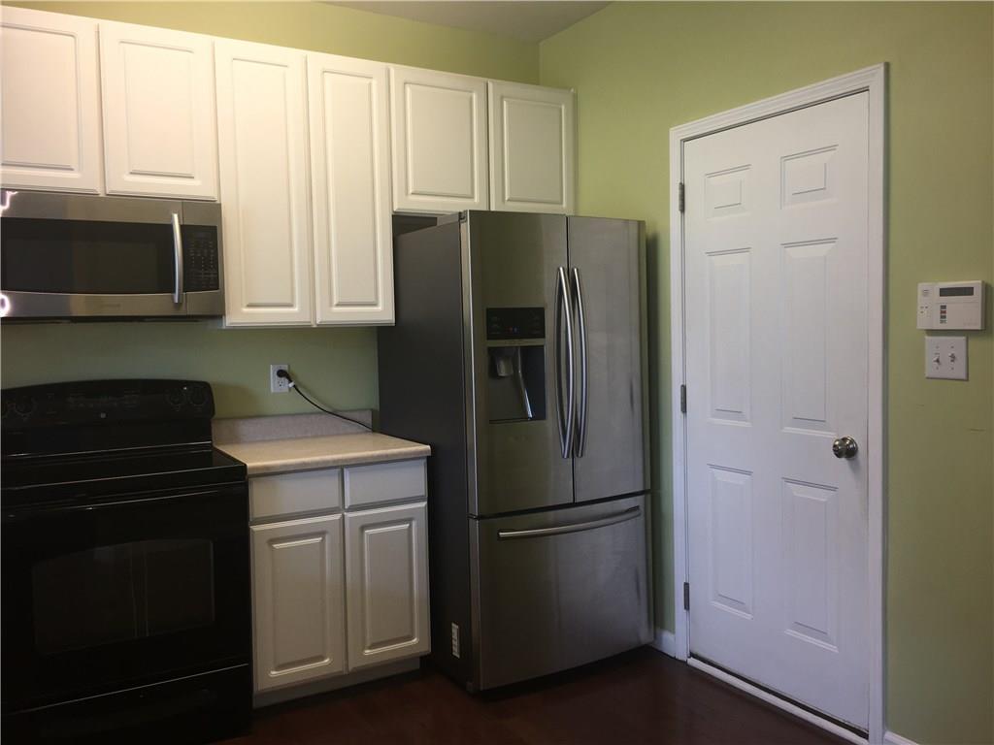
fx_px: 833
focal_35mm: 29
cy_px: 372
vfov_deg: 48.2
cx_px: 497
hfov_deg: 61.7
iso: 25
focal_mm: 4.15
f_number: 2.2
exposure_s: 1/30
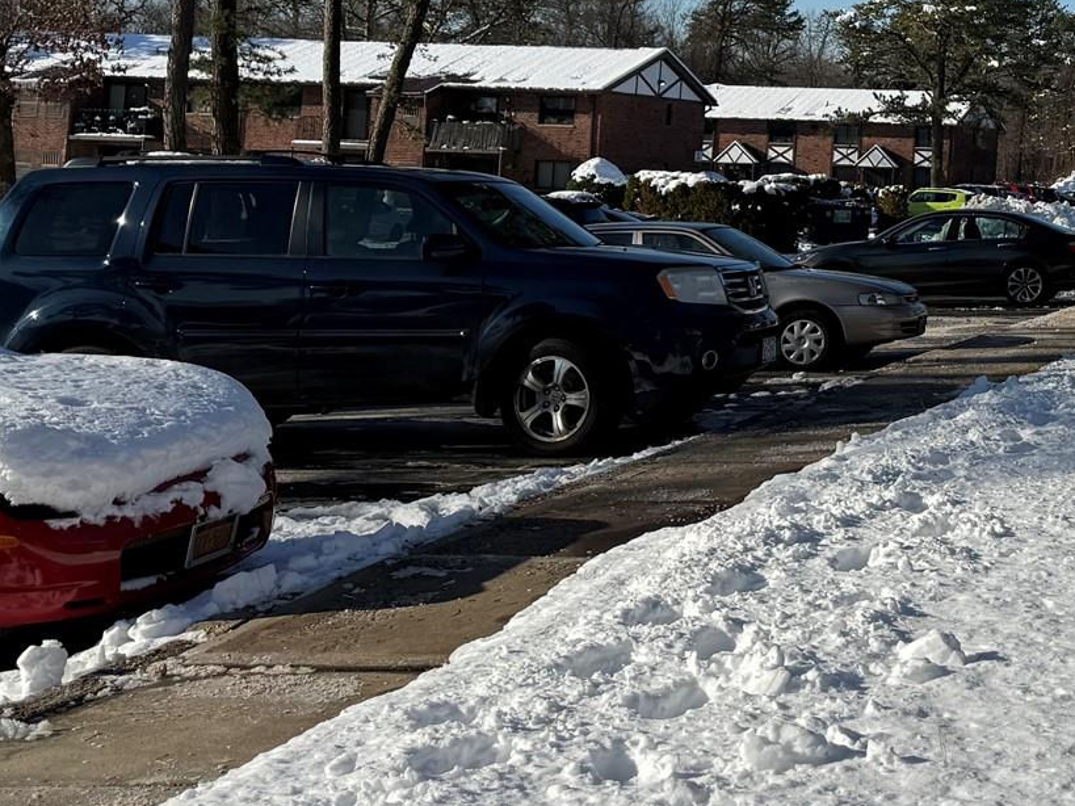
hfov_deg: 28.0
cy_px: 3
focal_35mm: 60
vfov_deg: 23.4
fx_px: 1863
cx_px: 1301
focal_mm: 6.76
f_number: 1.78
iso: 80
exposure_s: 1/9091
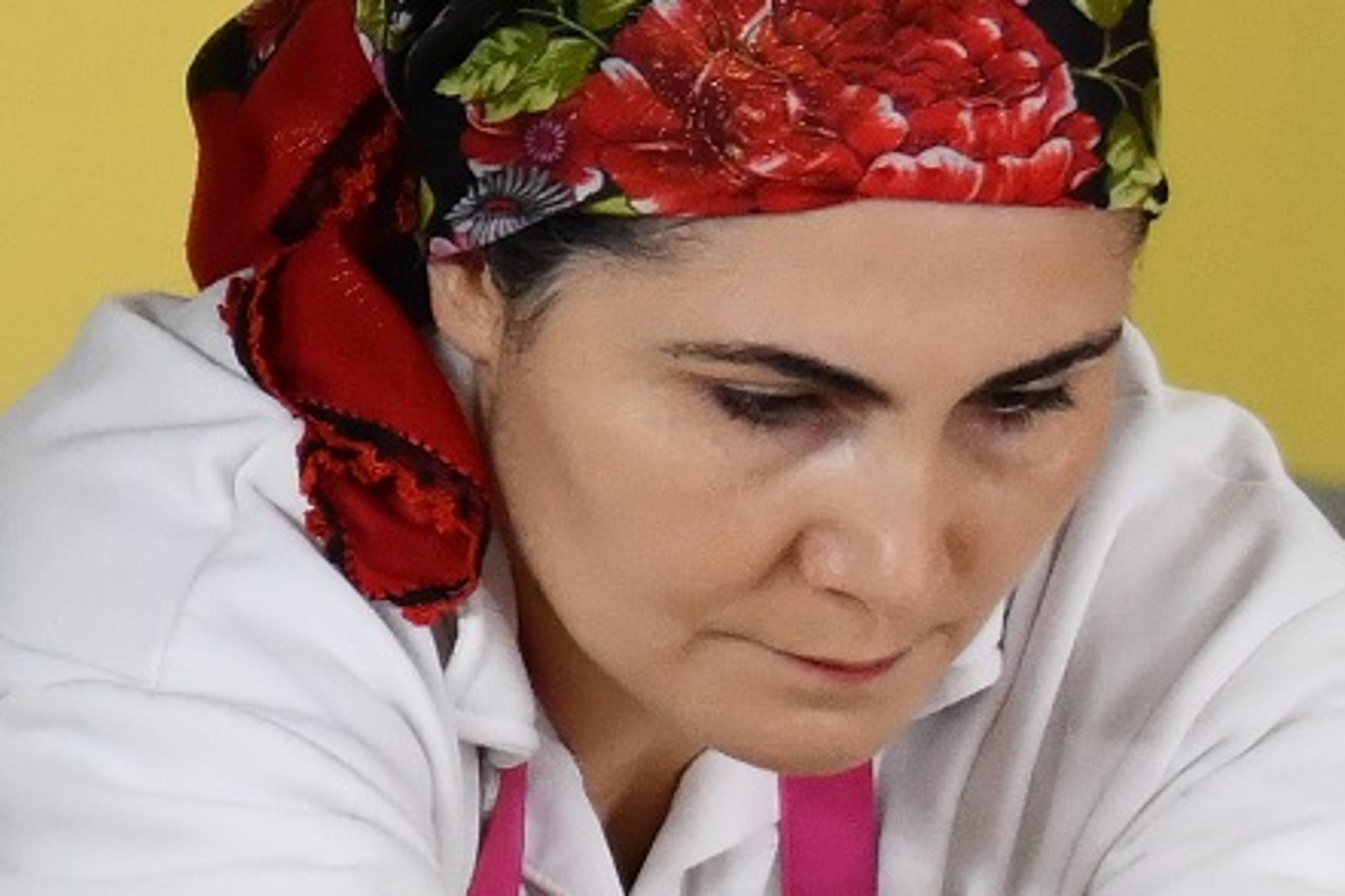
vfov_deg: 5.2
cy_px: 390
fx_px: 9788
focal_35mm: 262
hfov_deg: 7.6
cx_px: -1194
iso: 1250
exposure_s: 1/250
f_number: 2.8
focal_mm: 35
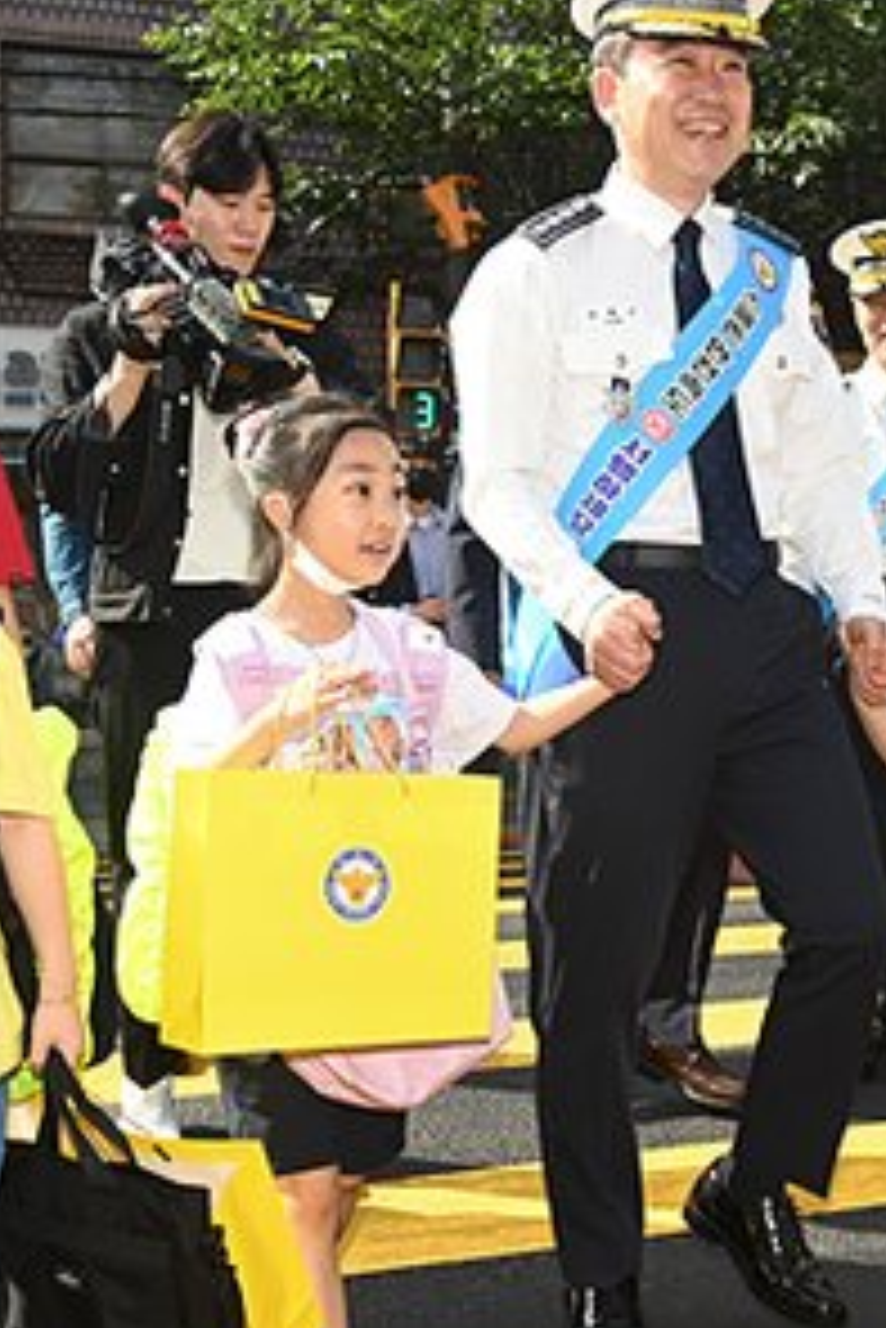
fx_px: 1917
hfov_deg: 25.5
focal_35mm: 52
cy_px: 693
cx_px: 715
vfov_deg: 38.2
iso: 400
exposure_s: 1/1250
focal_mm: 24
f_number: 4
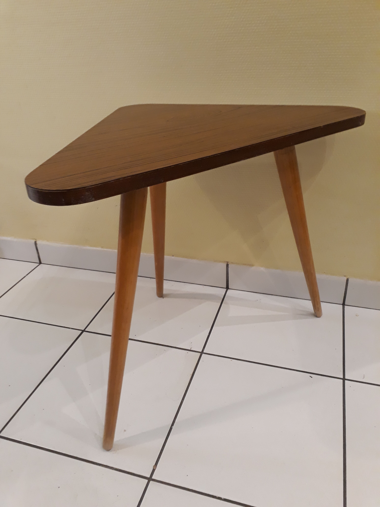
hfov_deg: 51.4
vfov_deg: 65.3
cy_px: 254
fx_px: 395
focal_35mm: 27
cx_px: 190
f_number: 1.9
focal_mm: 3.6
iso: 160
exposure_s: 1/20
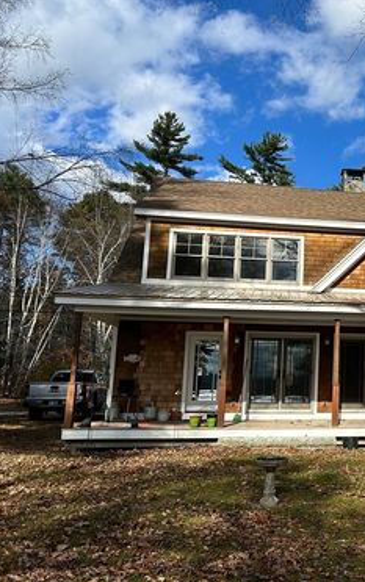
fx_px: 588
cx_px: 387
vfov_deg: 52.7
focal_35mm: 37
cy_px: 292
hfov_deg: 31.2
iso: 50
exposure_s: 1/4444
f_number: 1.5
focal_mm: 5.7
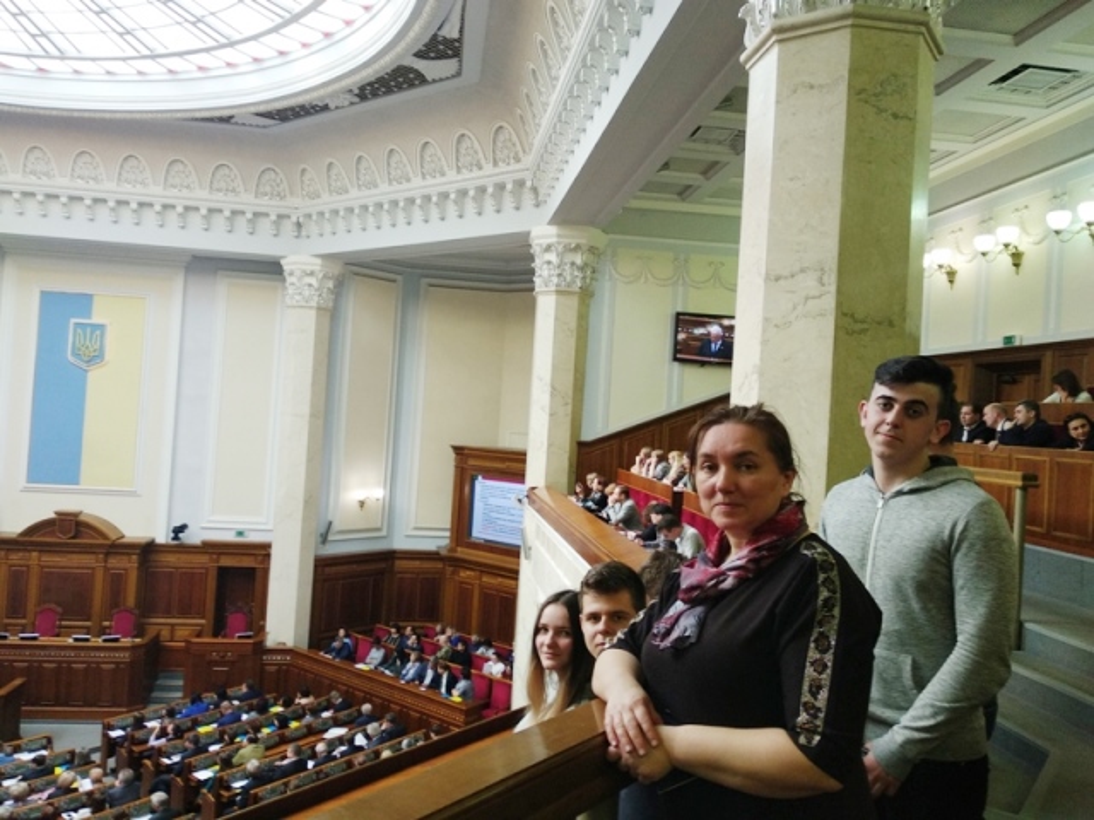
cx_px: 547
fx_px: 822
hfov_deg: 67.3
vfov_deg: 53.1
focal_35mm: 26
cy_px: 410
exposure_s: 1/50
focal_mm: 3.81
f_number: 2.2
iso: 200
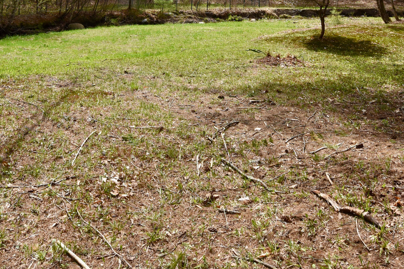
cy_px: -6
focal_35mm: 37
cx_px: 182
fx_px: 415
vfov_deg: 32.7
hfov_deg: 51.8
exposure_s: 1/640
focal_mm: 17
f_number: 13
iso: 800
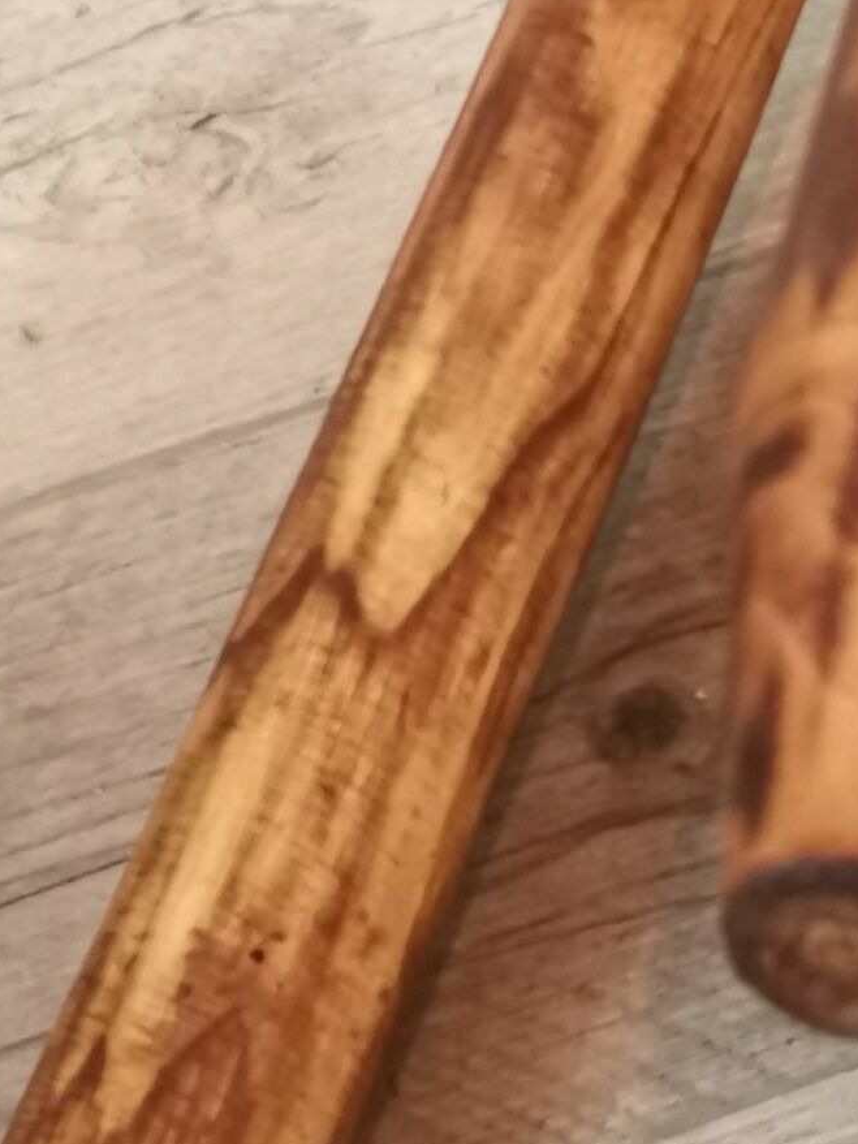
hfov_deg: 8.5
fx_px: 5719
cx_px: 1128
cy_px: 466
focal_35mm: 173
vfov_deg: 11.4
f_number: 1.8
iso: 400
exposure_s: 1/50
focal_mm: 4.75
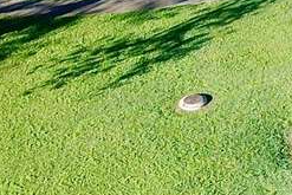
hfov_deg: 10.6
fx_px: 1420
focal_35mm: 175
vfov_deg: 7.8
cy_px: 52
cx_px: 616
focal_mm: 4.73
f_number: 2.2
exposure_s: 1/406
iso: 100
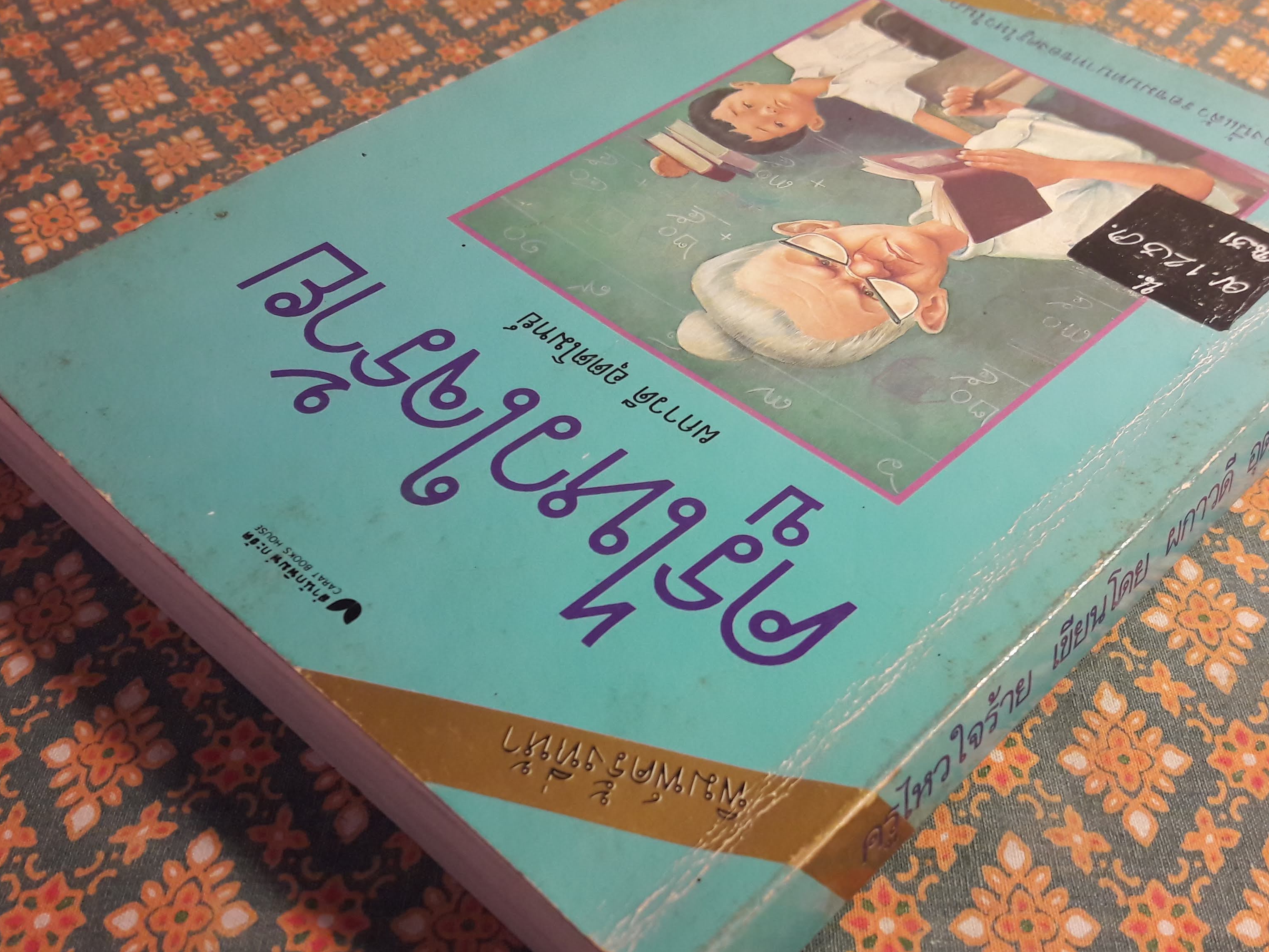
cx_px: 686
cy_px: 523
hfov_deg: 48.9
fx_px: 1393
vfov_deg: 37.7
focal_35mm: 38
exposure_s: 1/33
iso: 100
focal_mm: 3.7
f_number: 1.9
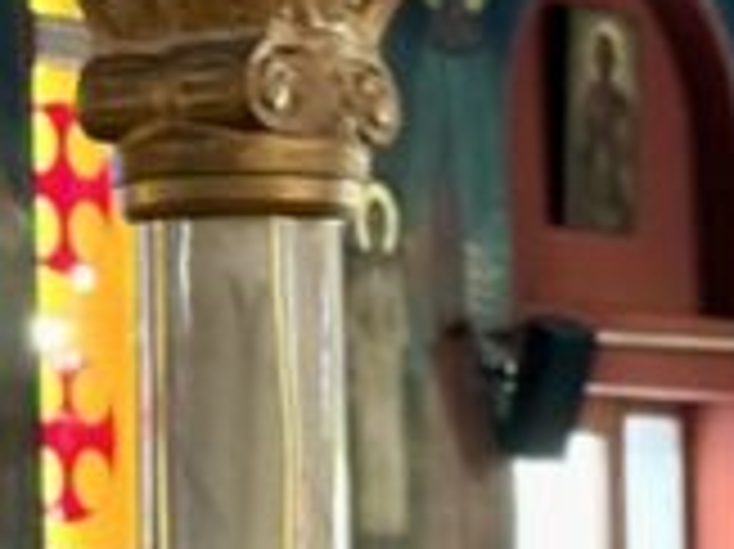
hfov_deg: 9.0
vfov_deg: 6.7
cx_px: 441
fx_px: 4683
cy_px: 556
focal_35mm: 221
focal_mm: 6.76
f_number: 1.78
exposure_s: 1/33
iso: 500
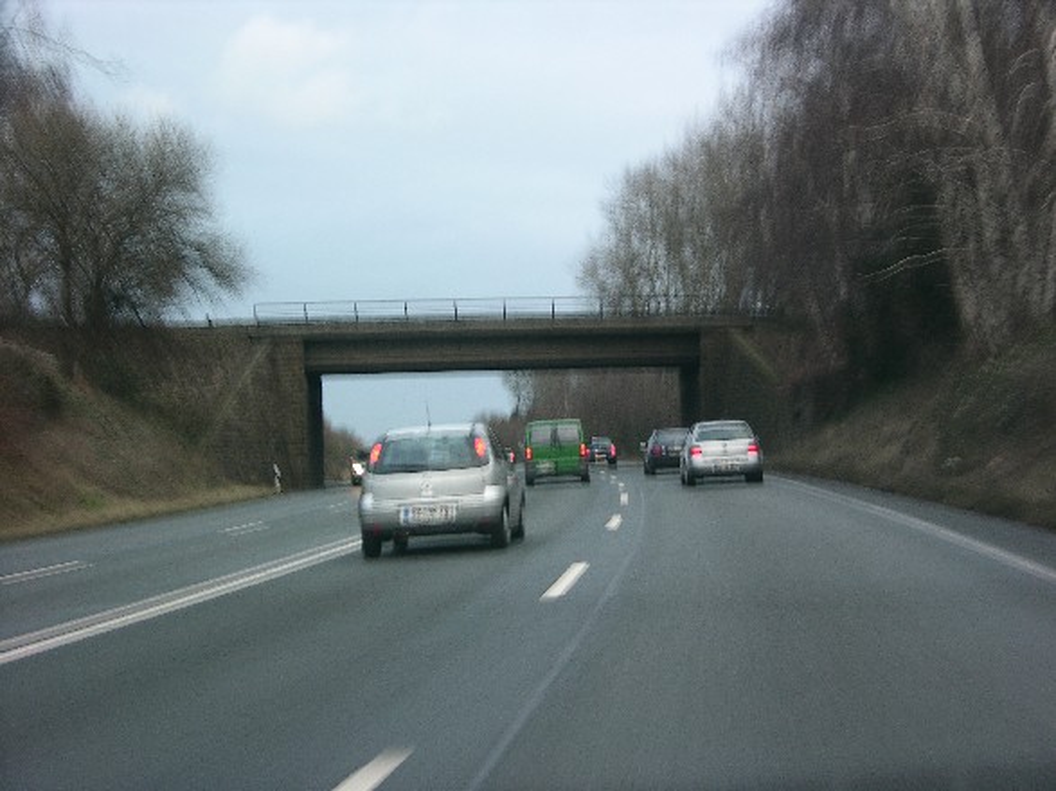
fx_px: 2257
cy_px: 396
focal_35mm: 74
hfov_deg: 26.3
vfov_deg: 19.9
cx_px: 528
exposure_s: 1/16.4
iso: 50
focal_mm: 18.8
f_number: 3.3
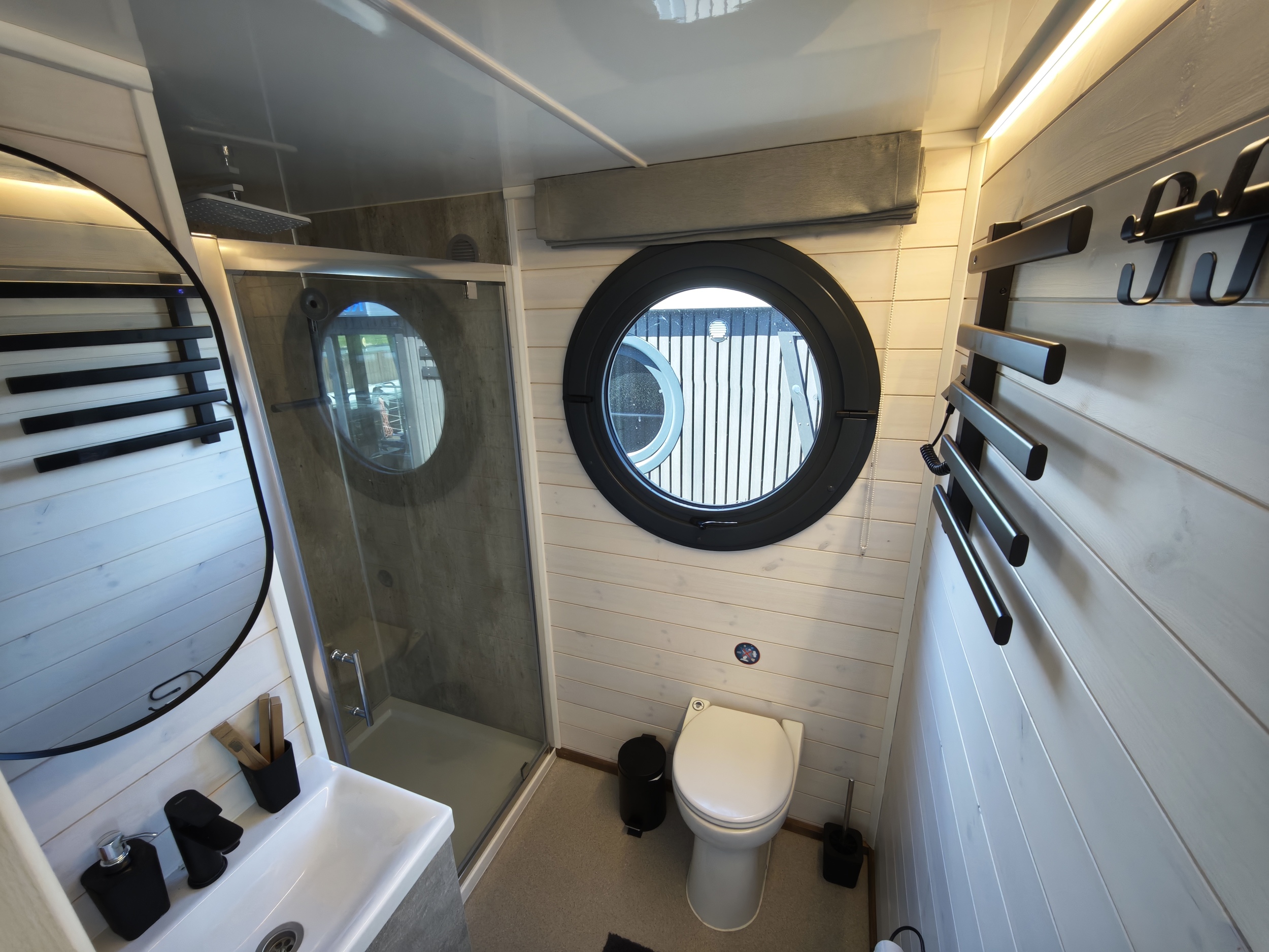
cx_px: 634
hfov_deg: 102.1
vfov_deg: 85.7
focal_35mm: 14
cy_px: 476
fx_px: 513
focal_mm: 2.13
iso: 1000
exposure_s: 1/43.4
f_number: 2.2
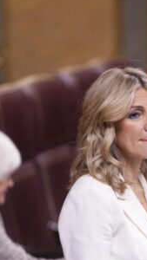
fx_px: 3191
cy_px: 185
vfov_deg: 4.7
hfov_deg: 2.6
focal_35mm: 461
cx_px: 133
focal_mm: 200
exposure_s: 1/250
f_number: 2.8
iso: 2500
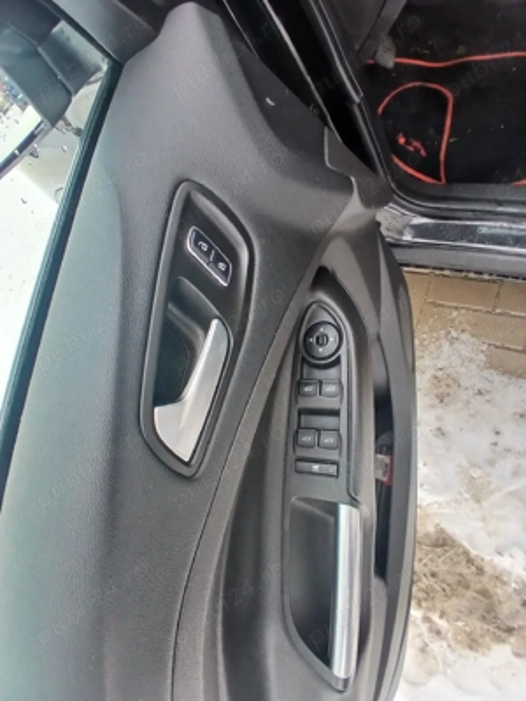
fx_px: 344
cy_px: 350
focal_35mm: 17
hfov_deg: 74.7
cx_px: 263
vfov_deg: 91.0
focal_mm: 1.4
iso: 80
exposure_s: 1/100
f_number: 2.2
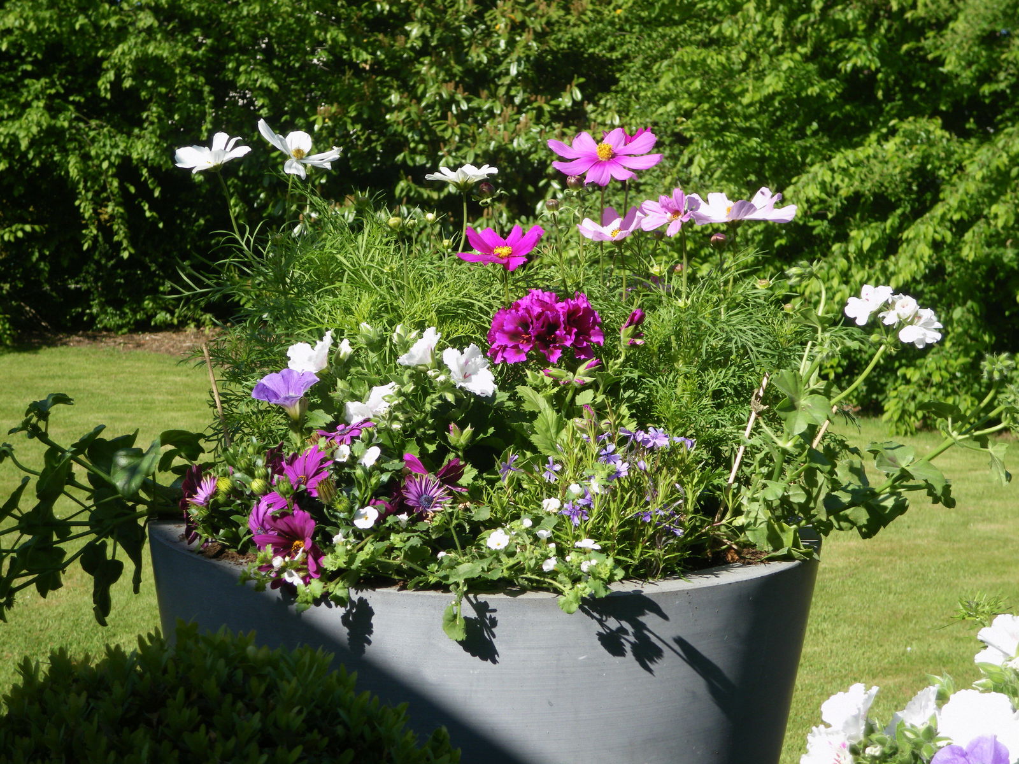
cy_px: 382
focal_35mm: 55
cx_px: 510
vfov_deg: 26.6
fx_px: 1619
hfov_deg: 34.9
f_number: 3.7
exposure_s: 1/320
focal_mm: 9.8
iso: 64
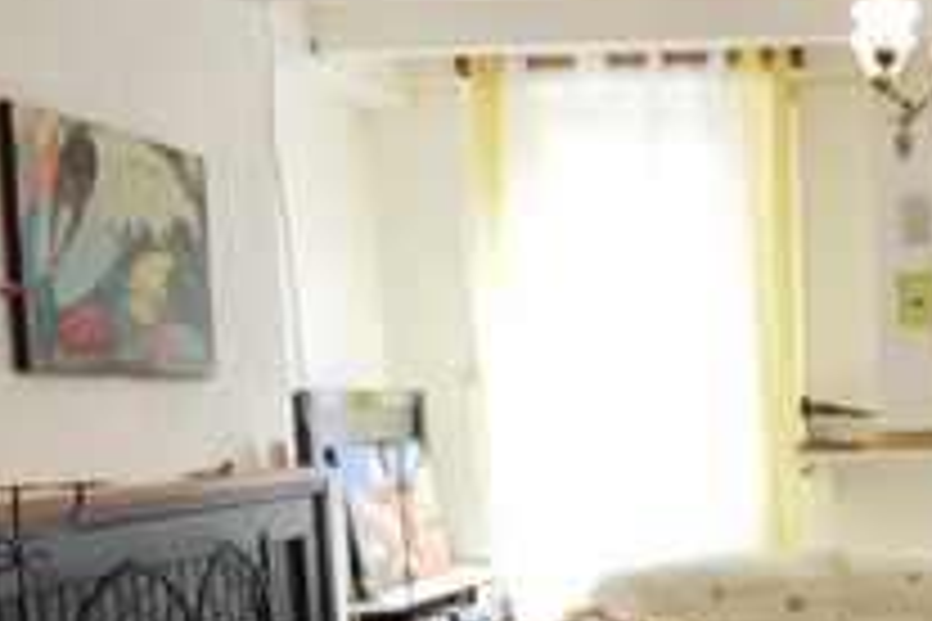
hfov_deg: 36.3
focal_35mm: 51
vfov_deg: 25.7
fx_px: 1320
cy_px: 554
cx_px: 853
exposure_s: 1/60
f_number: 4
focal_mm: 10
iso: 400
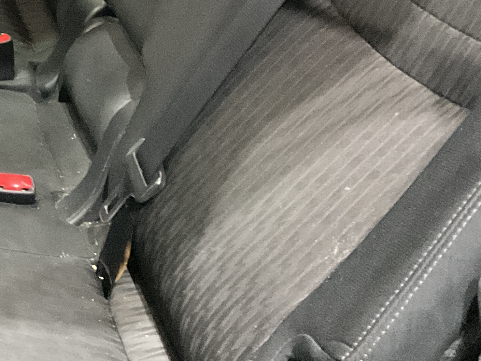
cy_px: -66
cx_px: -108
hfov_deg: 21.7
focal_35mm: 83
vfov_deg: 17.0
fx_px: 1153
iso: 500
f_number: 1.8
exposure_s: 1/24
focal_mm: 3
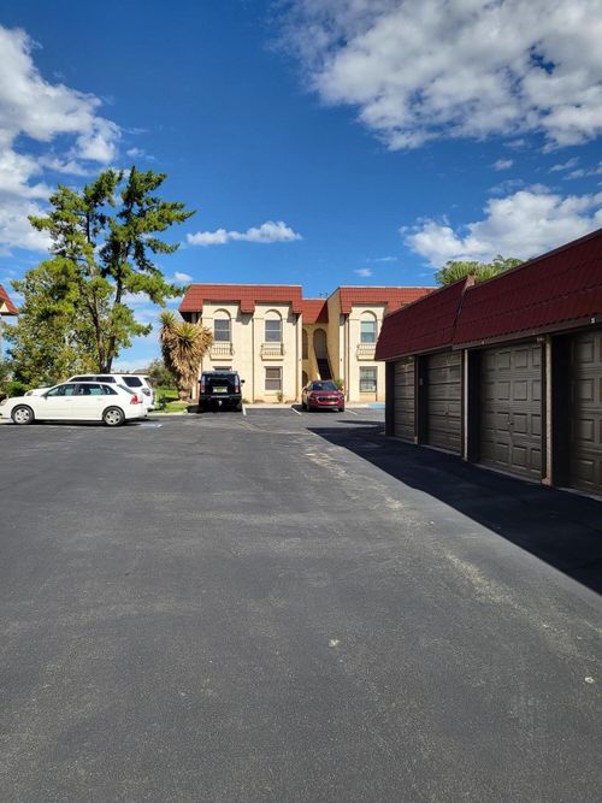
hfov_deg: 53.0
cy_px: 402
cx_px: 301
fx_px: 603
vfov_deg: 67.3
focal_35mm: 26
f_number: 1.8
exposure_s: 1/2397
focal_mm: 4.25
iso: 50
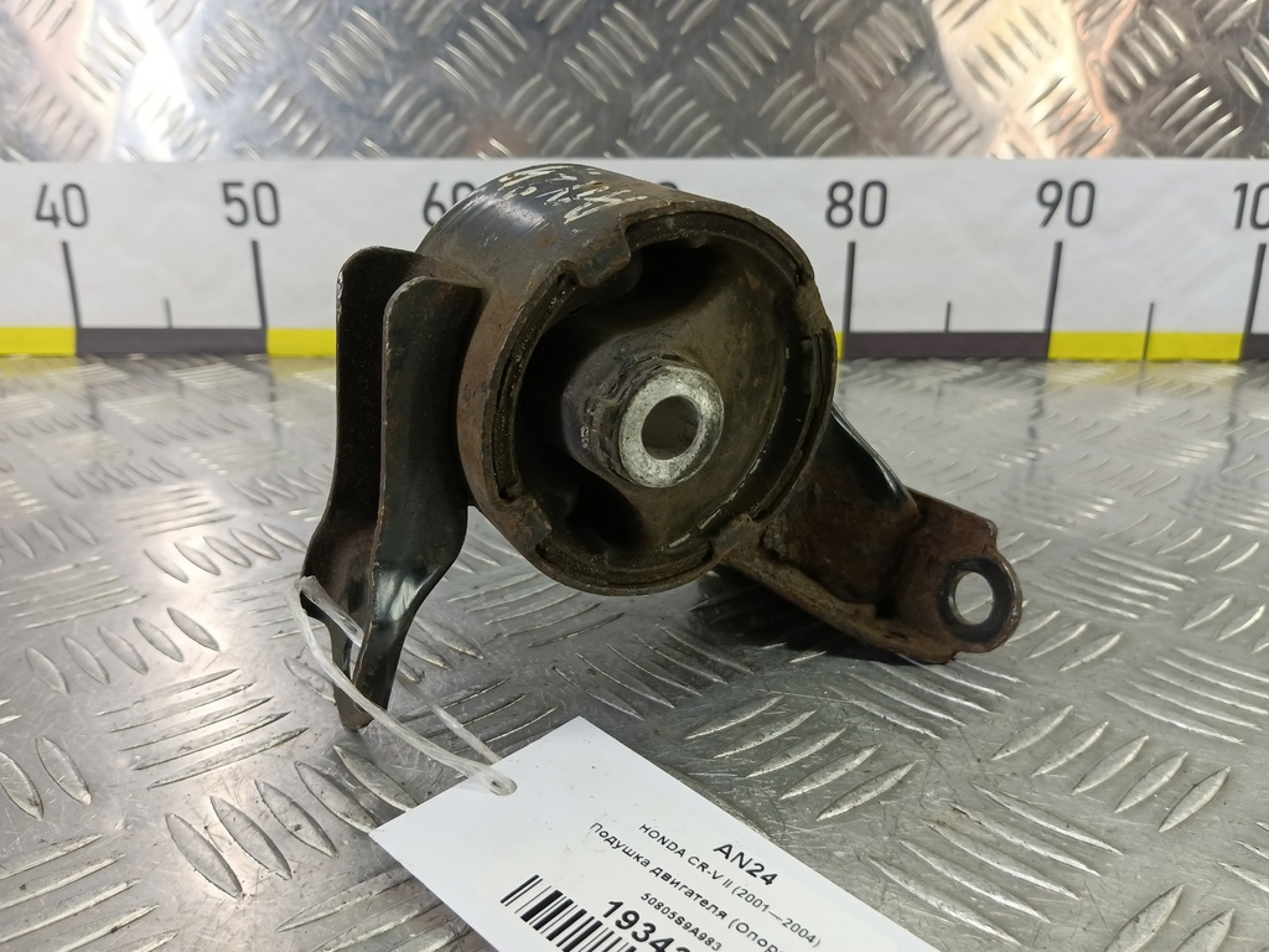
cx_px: 634
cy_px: 476
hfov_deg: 73.9
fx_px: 843
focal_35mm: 23
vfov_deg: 58.9
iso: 152
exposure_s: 1/50
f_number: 1.6
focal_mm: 4.11
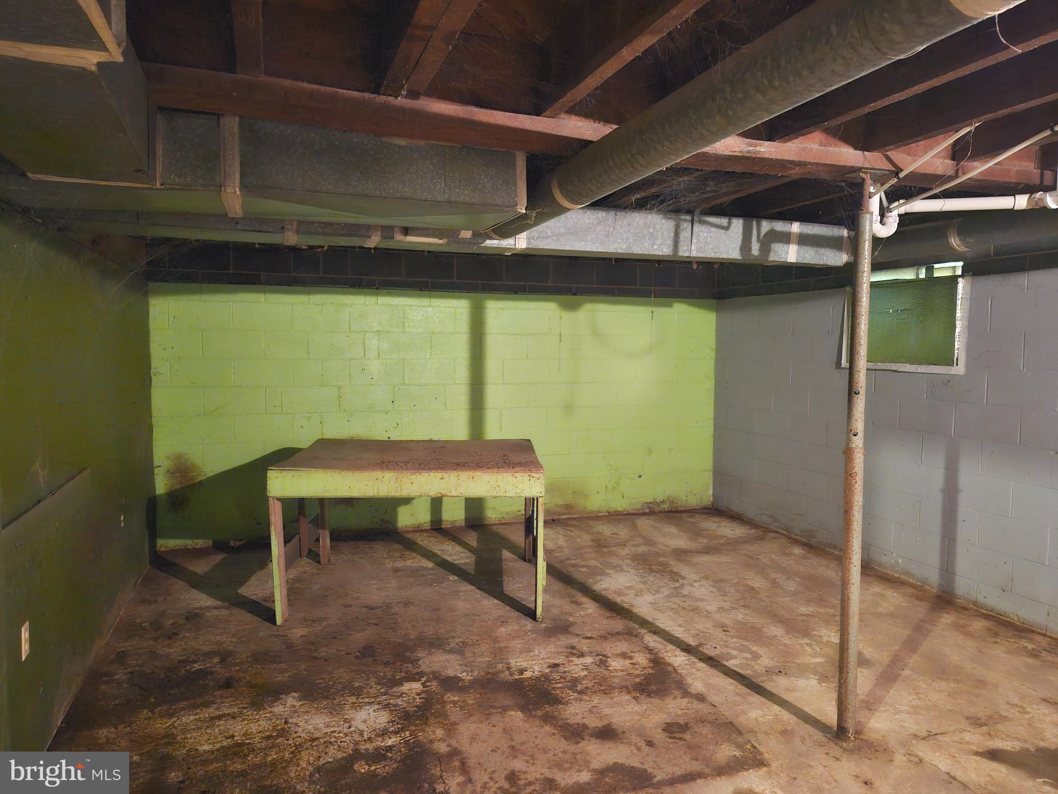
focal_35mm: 23
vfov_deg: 58.9
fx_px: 703
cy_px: 397
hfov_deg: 73.9
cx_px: 529
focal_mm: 5.54
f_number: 1.8
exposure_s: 1/9
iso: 1600
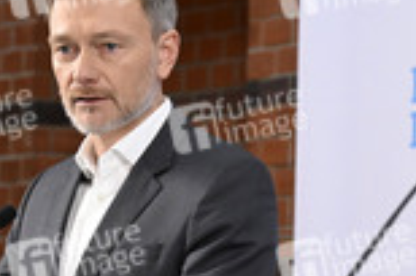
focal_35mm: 279
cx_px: 274
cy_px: 189
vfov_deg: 4.9
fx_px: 3217
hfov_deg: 7.4
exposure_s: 1/640
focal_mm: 95
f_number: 4.5
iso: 5000
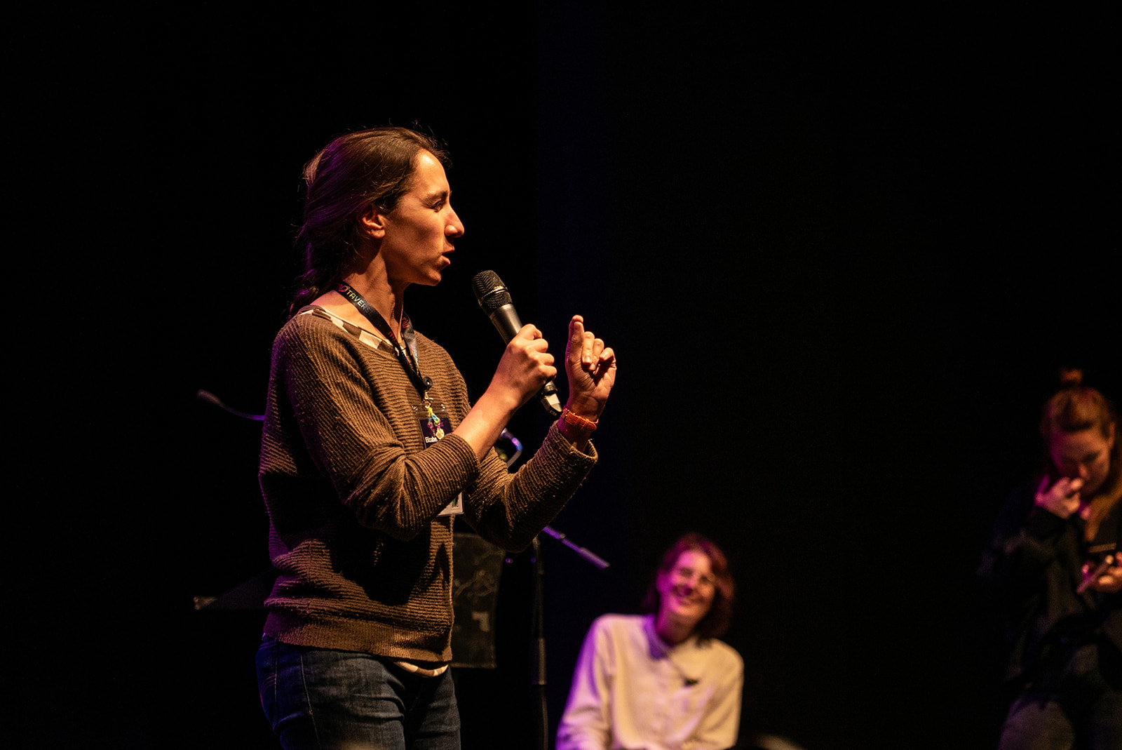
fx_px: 6331
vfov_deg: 6.8
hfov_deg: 10.1
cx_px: 561
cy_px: 375
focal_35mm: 203
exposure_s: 1/125
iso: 3200
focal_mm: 203
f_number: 5.6
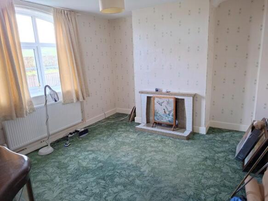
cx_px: 134
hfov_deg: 73.9
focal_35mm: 23
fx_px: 178
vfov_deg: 58.9
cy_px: 100
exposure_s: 1/40
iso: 320
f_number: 1.8
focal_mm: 5.54
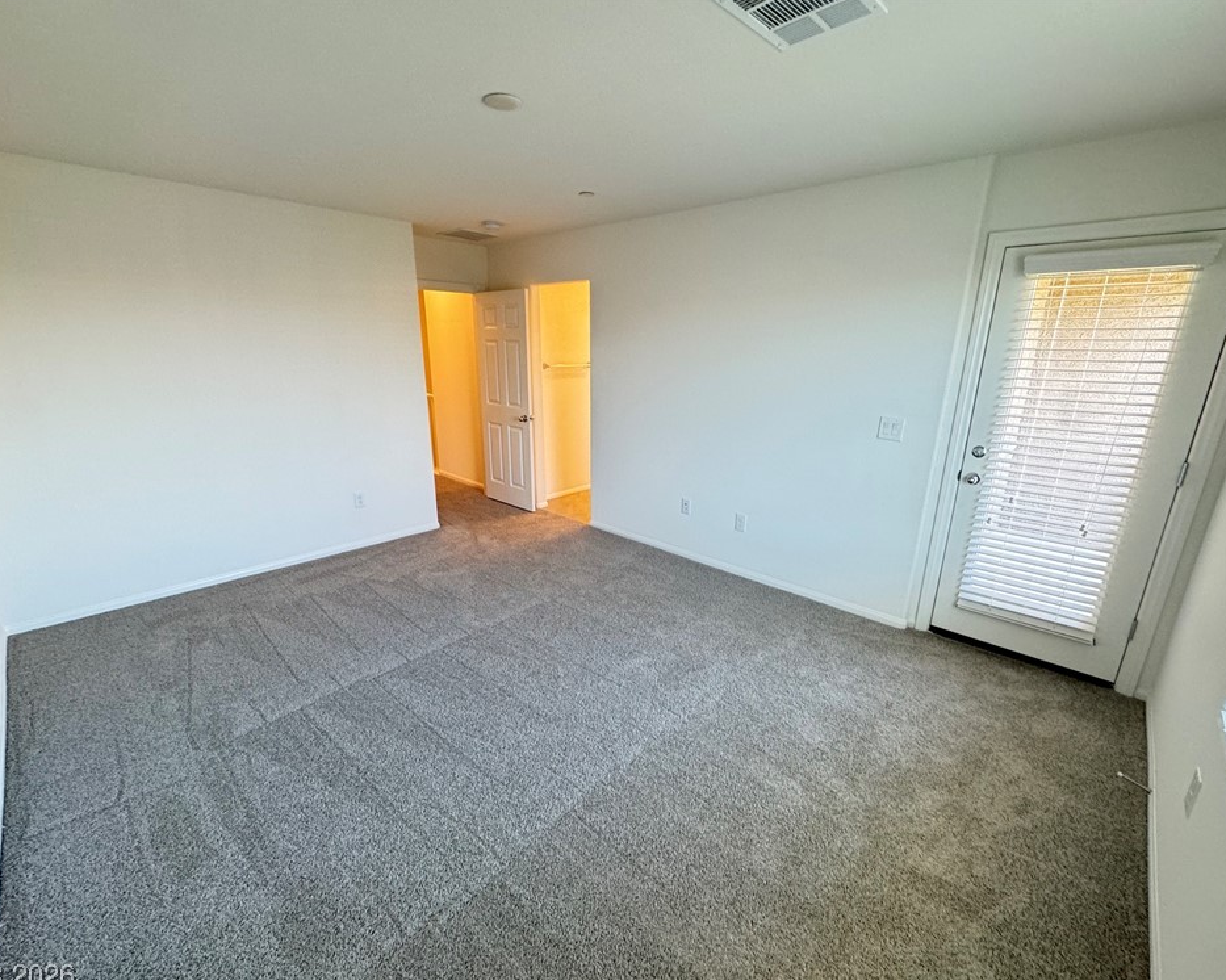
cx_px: 615
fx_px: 544
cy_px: 501
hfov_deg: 96.8
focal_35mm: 15
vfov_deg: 84.0
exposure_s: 1/60
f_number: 2.2
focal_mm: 2.22
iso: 200
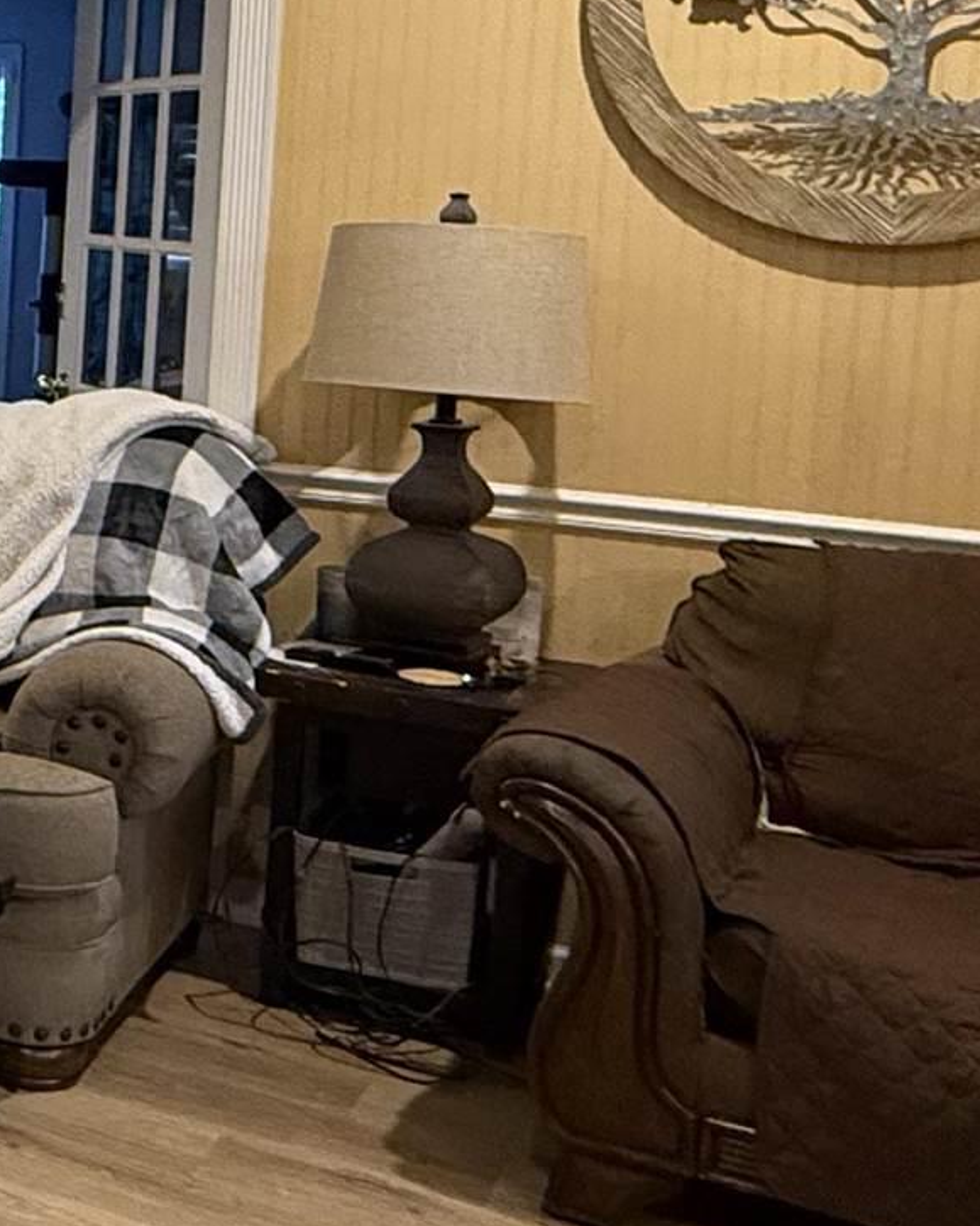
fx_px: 2103
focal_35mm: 58
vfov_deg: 31.9
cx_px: -657
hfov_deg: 20.5
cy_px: 313
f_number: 2.2
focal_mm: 2.22
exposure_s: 1/60
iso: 400
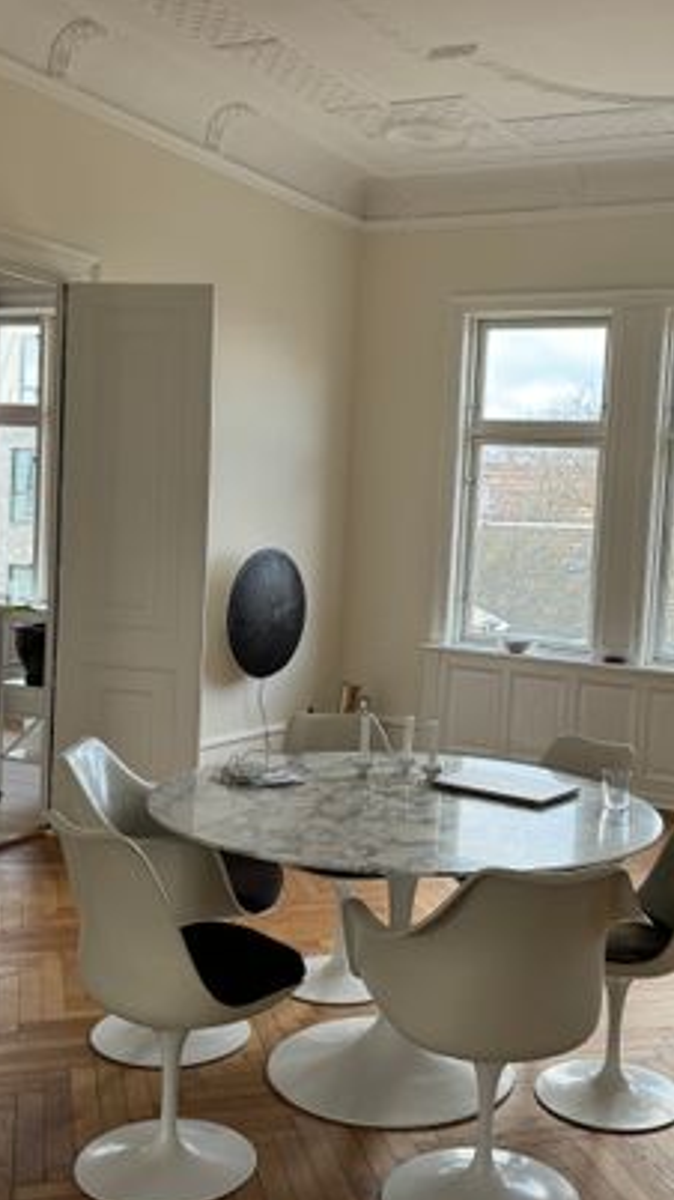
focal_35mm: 39
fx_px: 1240
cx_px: 474
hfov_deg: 30.1
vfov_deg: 51.6
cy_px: 597
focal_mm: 6.76
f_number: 1.78
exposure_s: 1/121
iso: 100
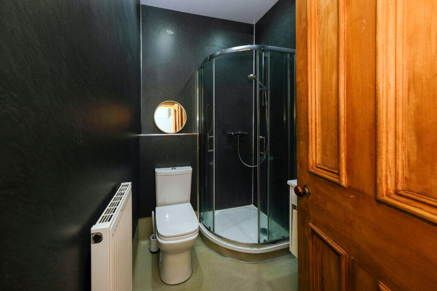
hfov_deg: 112.6
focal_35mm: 12
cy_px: 146
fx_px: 146
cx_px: 218
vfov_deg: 90.0
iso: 200
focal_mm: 8
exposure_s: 1/4
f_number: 5.6
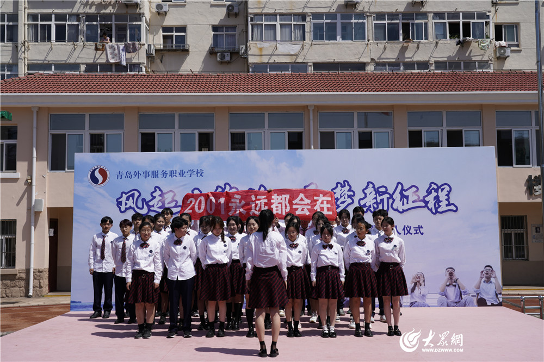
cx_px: 272
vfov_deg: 35.9
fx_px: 559
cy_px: 181
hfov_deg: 51.9
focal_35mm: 37
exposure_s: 1/250
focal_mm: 37
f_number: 10
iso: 100
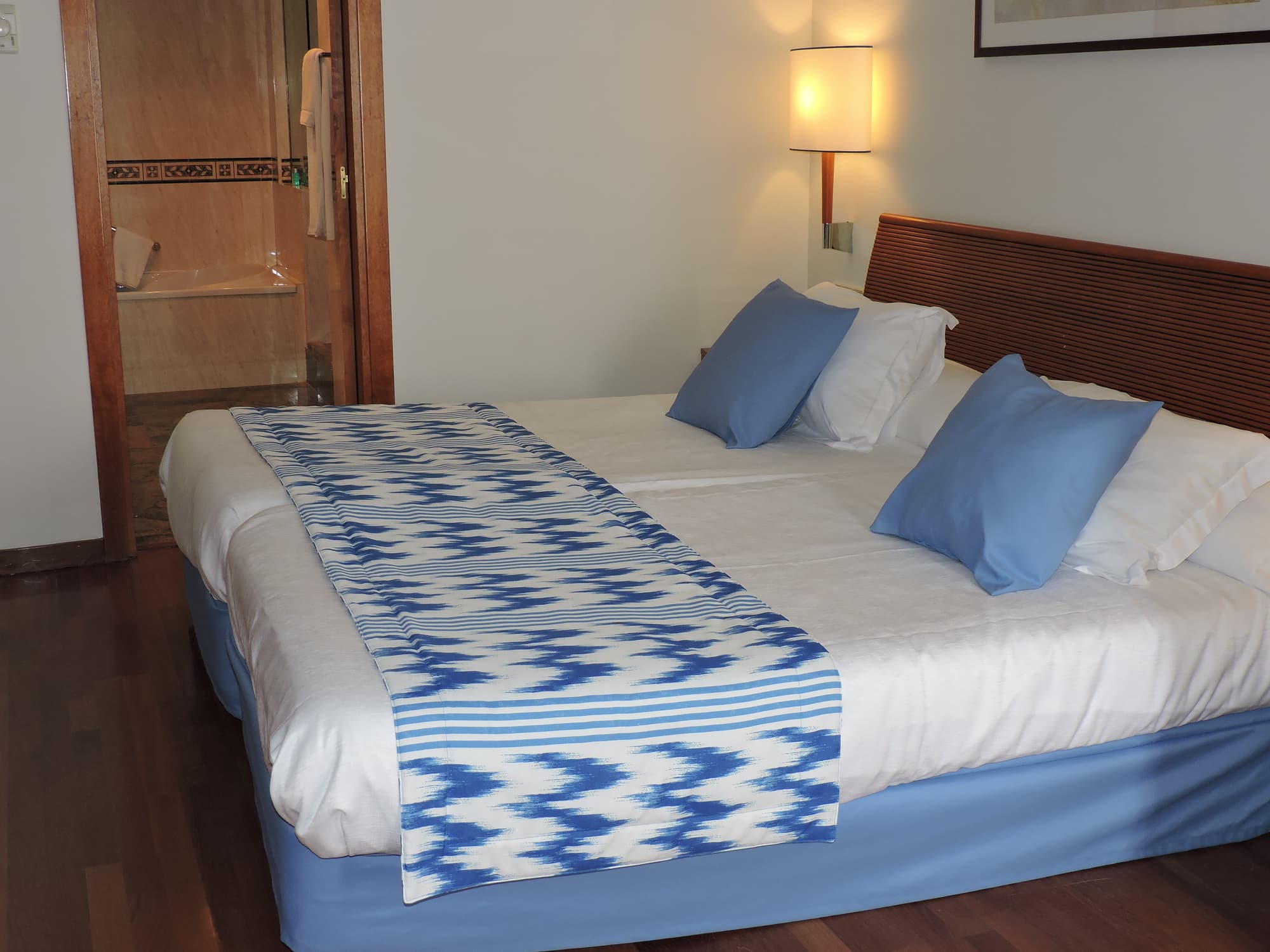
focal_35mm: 43
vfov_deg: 33.6
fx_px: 1578
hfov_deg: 43.9
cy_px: 476
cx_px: 635
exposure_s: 1/50
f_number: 3.4
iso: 180
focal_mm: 7.7
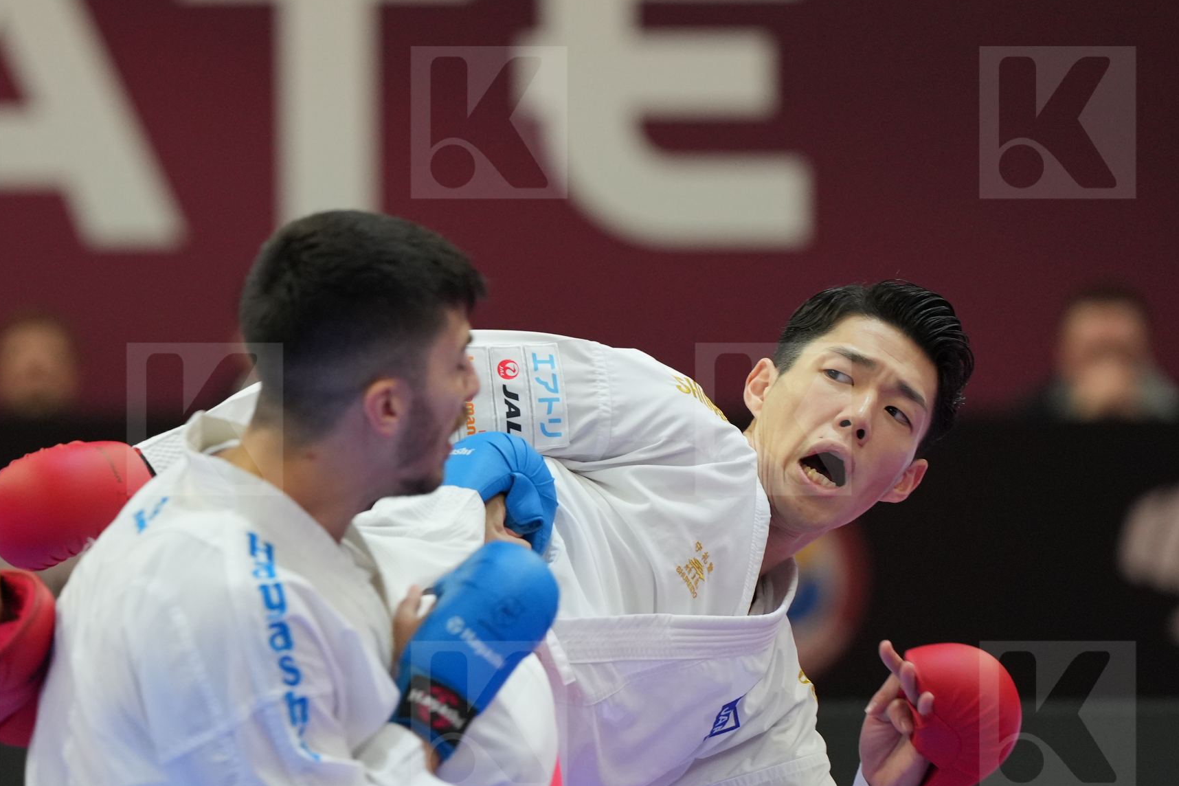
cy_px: 420
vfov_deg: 3.5
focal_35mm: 389
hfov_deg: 5.3
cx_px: 489
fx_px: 12739
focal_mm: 178
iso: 1250
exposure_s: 1/1000
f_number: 2.8
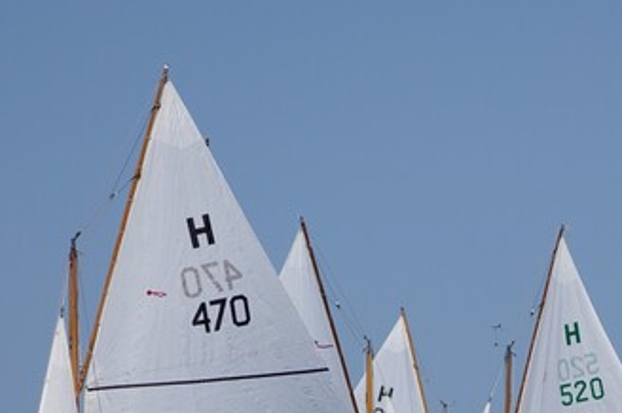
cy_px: 404
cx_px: 531
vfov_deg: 2.5
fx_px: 9476
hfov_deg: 3.8
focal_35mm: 549
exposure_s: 1/2000
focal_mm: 150
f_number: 5
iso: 125
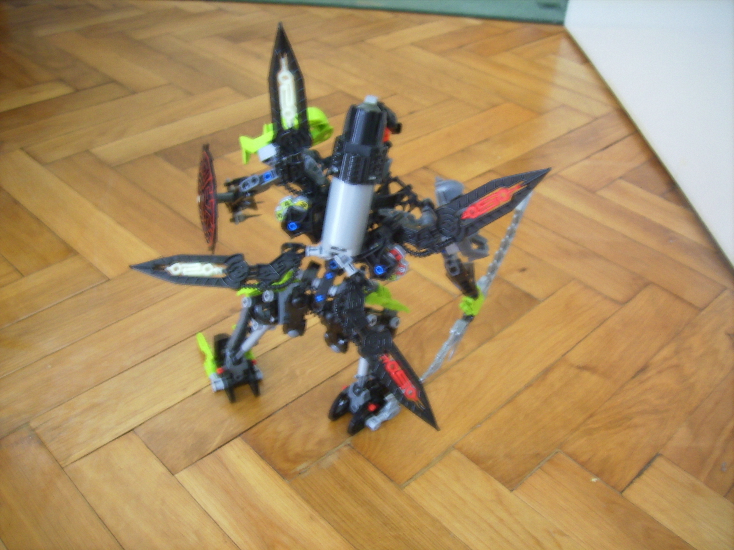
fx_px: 679
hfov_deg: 56.8
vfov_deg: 44.2
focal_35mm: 32
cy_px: 275
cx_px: 367
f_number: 2.8
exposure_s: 1/2
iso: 50
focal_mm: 5.99
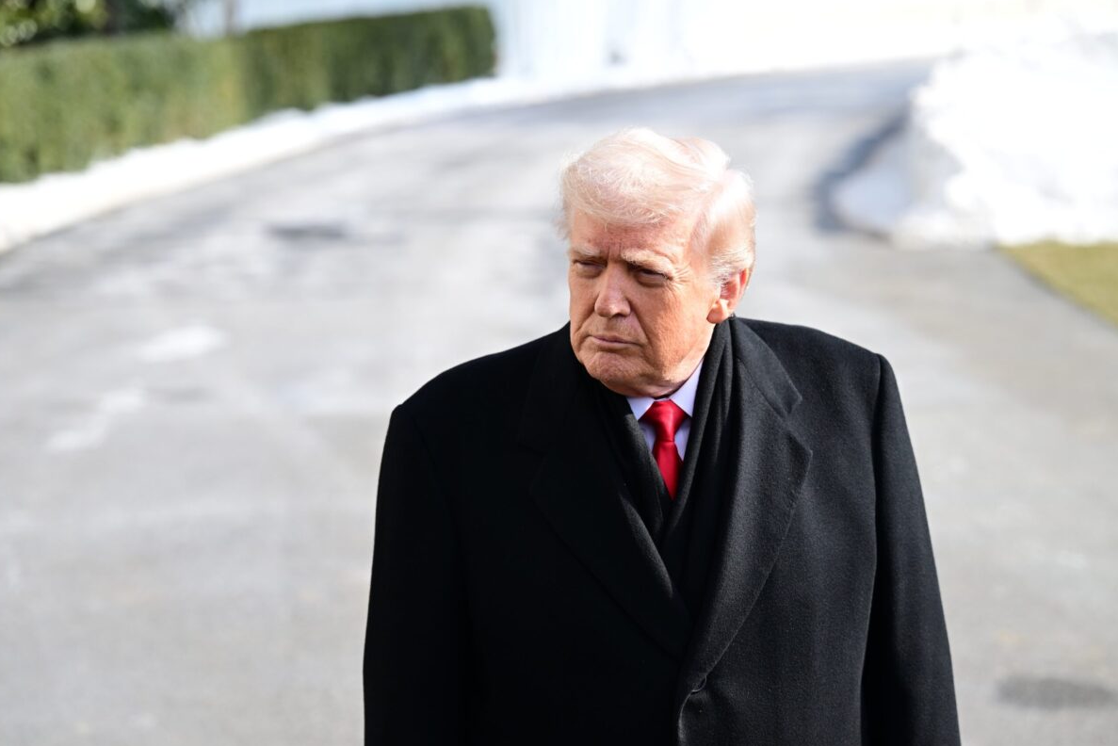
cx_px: 556
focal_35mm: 95
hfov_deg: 21.5
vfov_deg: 14.4
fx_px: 2951
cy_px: 374
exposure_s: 1/500
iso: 140
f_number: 4
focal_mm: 94
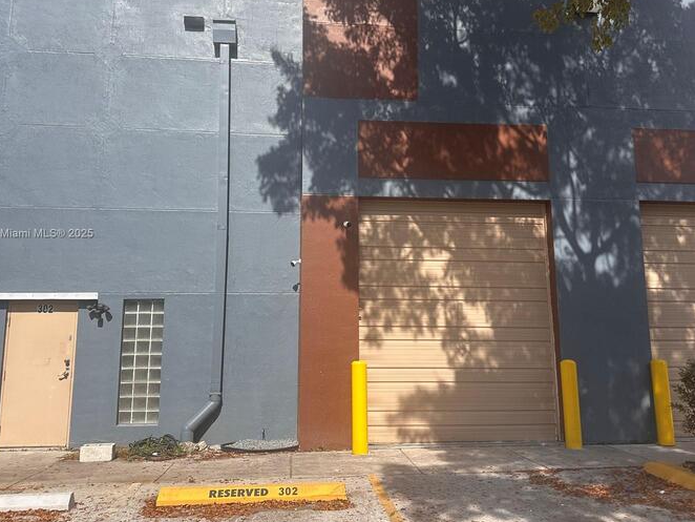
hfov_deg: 61.6
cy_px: 234
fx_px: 582
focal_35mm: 29
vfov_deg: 48.2
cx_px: 345
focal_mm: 6.86
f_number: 1.78
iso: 80
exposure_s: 1/5263
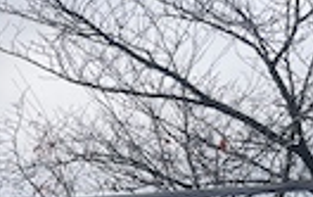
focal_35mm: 100
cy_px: 415
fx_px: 854
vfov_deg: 11.6
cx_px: -104
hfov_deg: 19.1
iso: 32
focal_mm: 4.2
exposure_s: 1/1949
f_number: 1.6
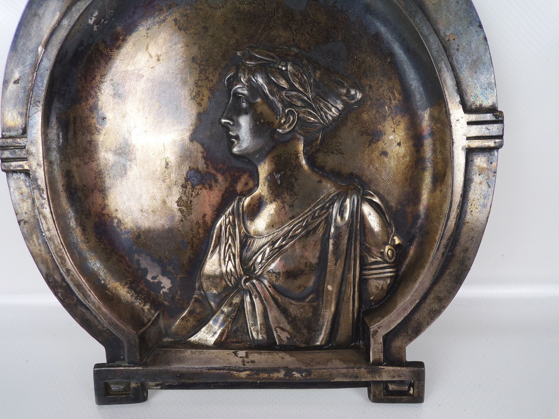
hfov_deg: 71.6
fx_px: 388
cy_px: 210
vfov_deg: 56.8
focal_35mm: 24
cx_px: 280
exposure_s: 1/45
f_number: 3
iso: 80
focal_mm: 4.3
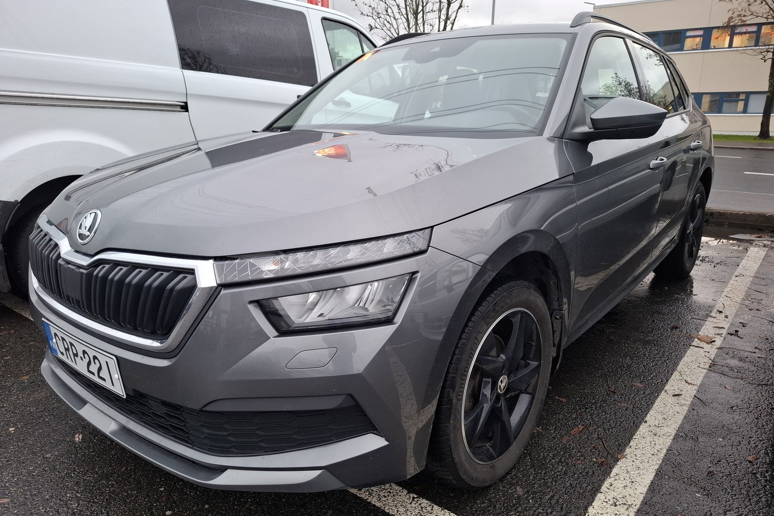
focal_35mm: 24
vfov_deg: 53.1
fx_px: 516
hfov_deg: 73.7
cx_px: 388
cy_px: 273
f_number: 1.8
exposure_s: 1/100
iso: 125
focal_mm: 5.54
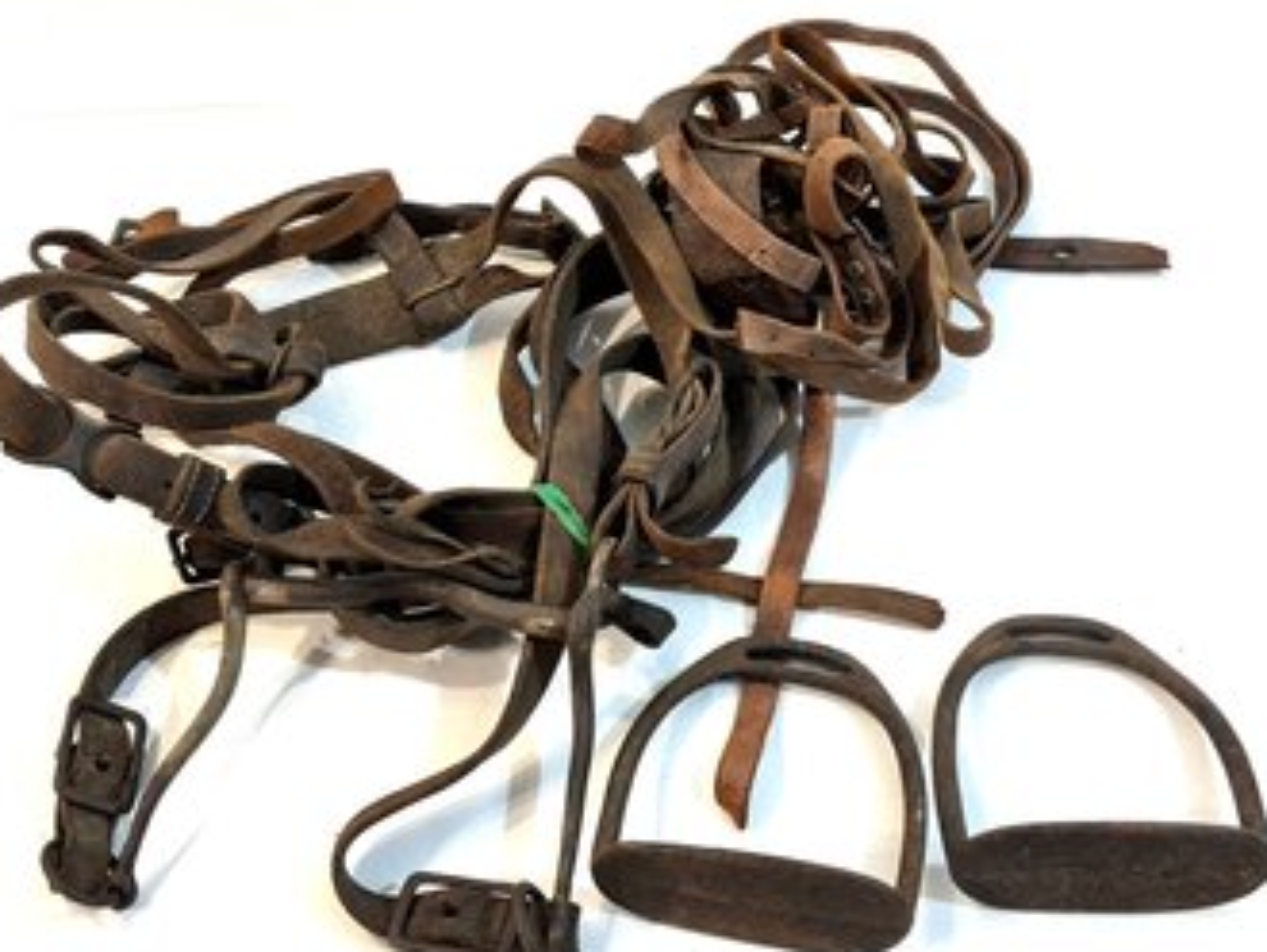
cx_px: 643
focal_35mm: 54
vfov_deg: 27.1
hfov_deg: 35.5
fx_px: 1978
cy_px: 474
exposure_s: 1/60
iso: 32
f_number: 1.6
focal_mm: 5.96
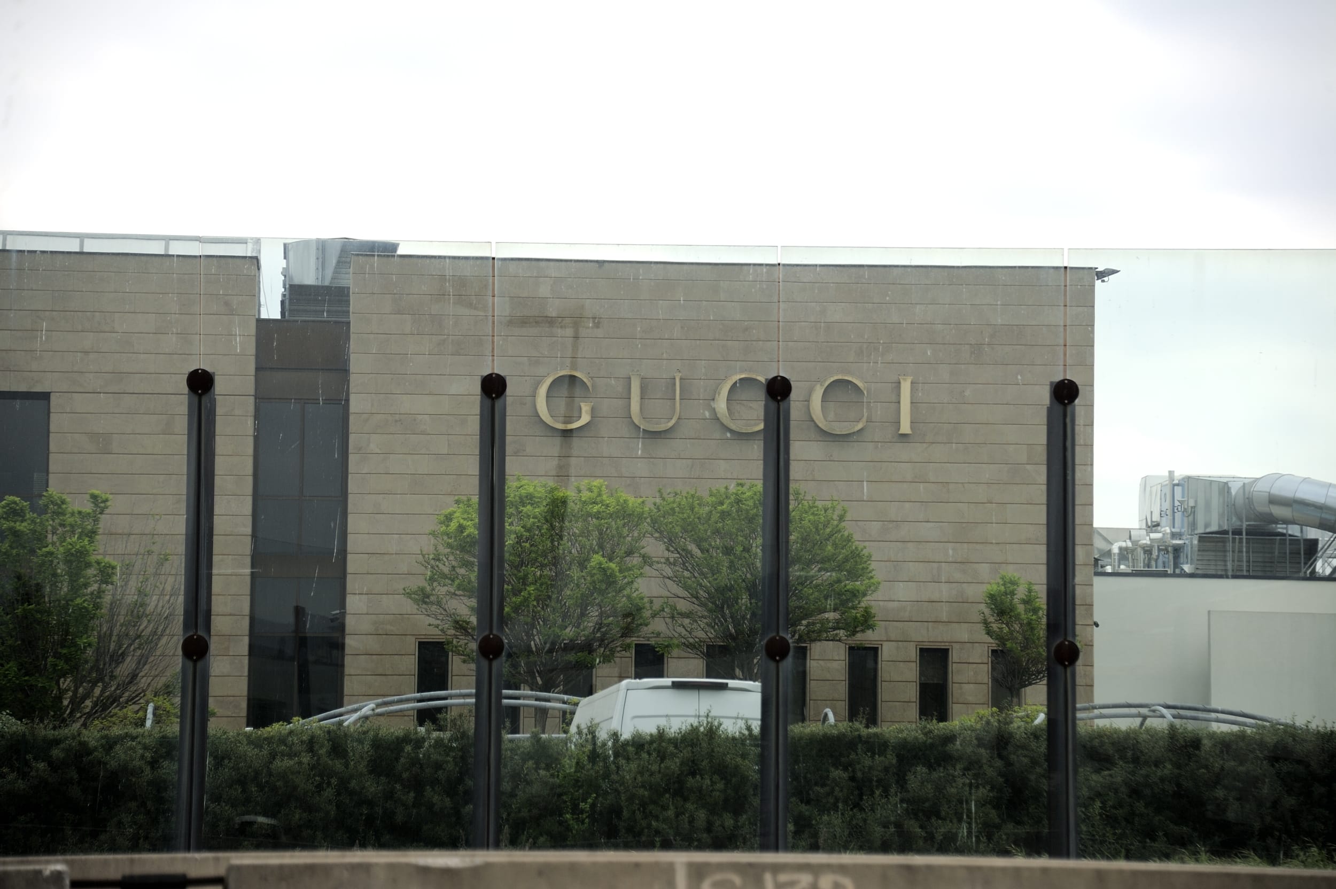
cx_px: 668
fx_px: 5378
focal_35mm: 145
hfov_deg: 14.2
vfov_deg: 9.5
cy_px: 444
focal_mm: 145
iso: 200
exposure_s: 1/800
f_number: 5.6
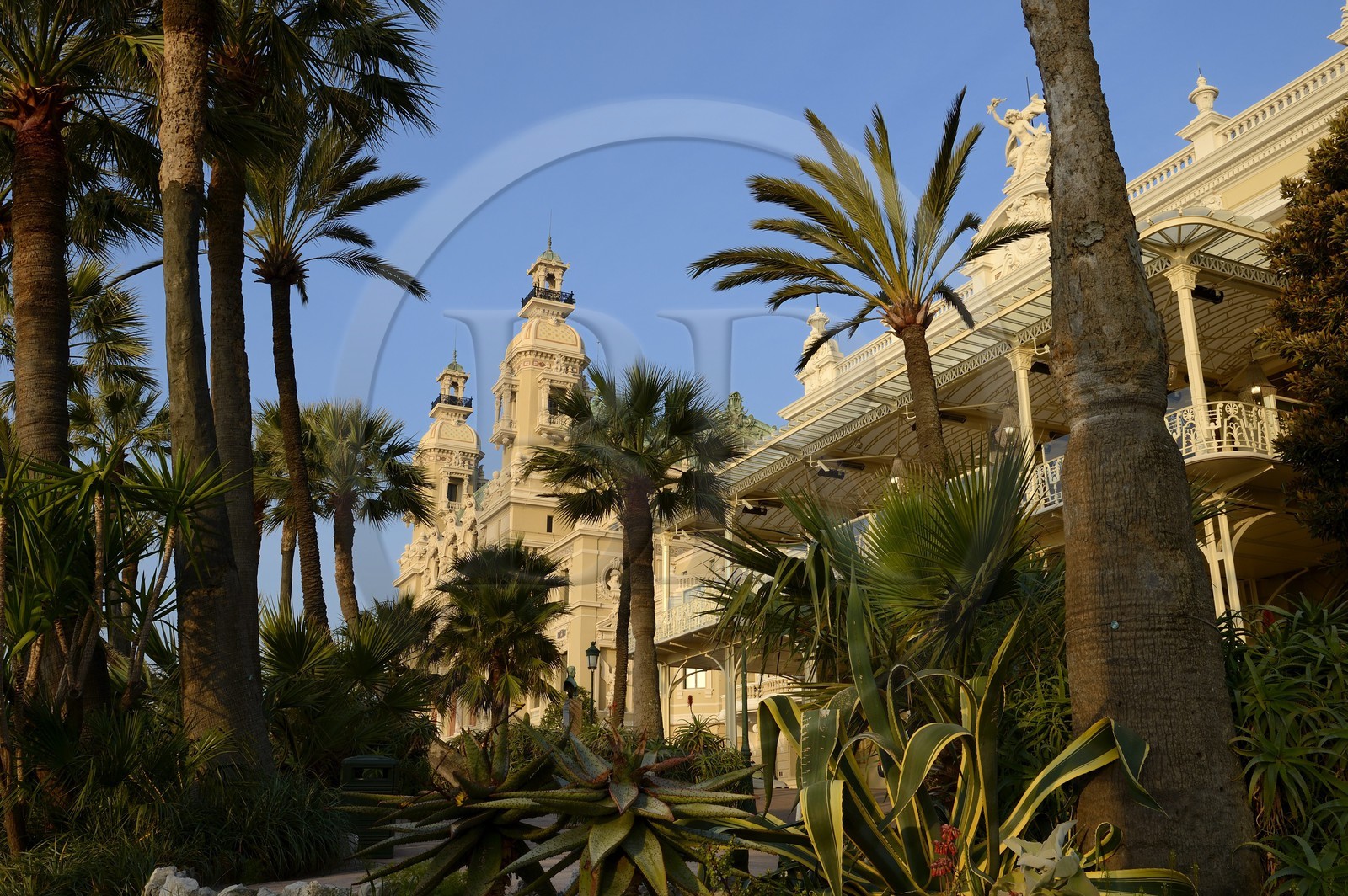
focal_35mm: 32
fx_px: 1197
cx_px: 674
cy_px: 448
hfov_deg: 58.8
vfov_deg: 41.0
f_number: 10
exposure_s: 1/160
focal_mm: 32
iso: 200
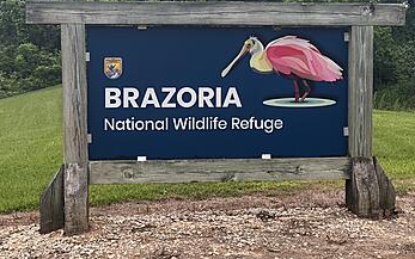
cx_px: 215
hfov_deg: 22.1
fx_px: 1063
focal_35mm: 94
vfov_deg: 13.9
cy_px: 115
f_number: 2.8
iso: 80
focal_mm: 9
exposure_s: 1/99
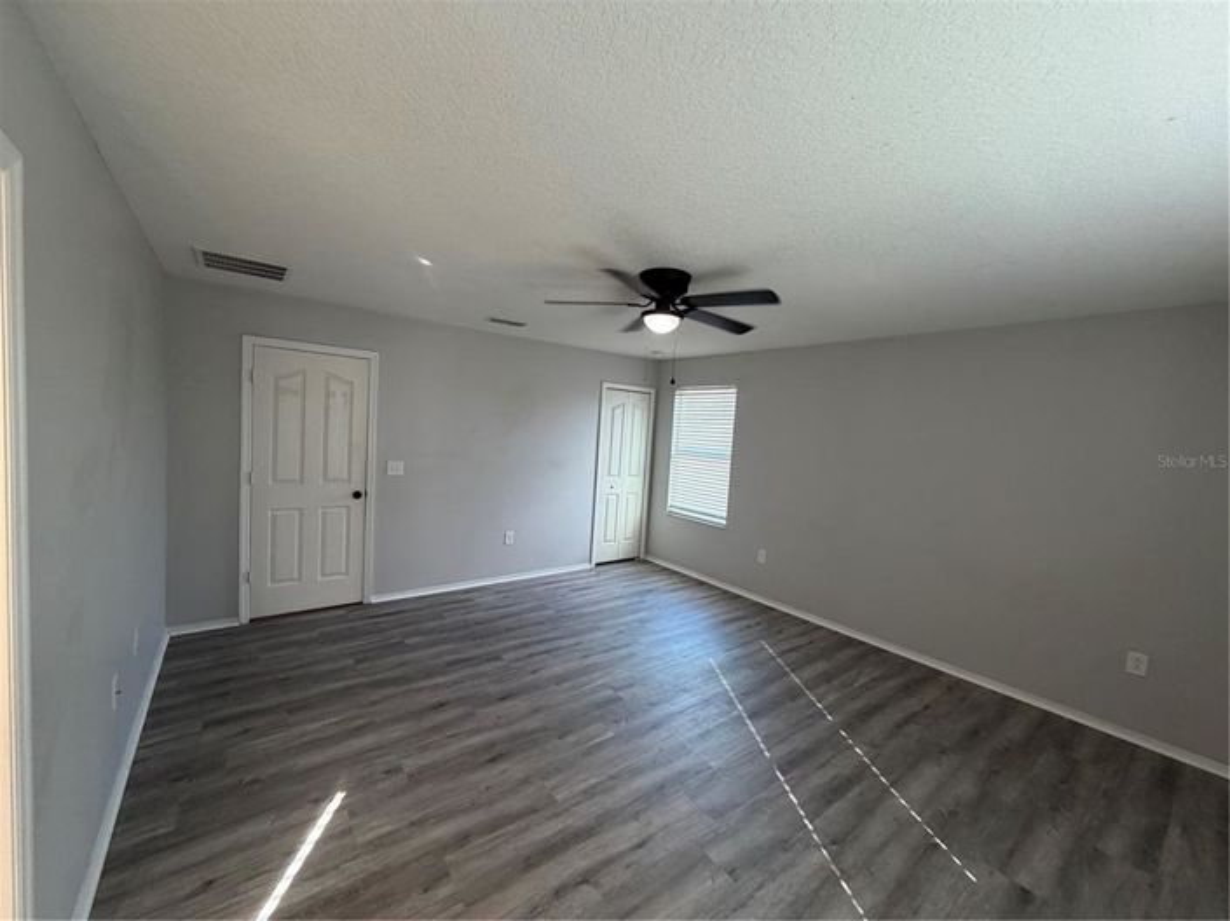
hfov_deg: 102.1
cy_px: 460
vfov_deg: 85.6
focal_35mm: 14
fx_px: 497
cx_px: 615
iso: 200
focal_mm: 2.22
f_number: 2.2
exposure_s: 1/120
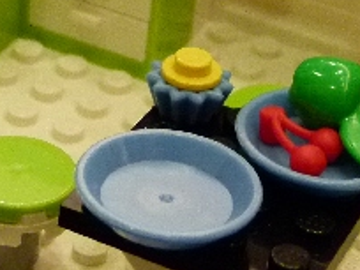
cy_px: 12
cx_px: 206
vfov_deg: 9.4
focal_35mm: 157
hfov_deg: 12.6
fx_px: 1633
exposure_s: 1/40
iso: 400
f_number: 3.2
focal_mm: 9
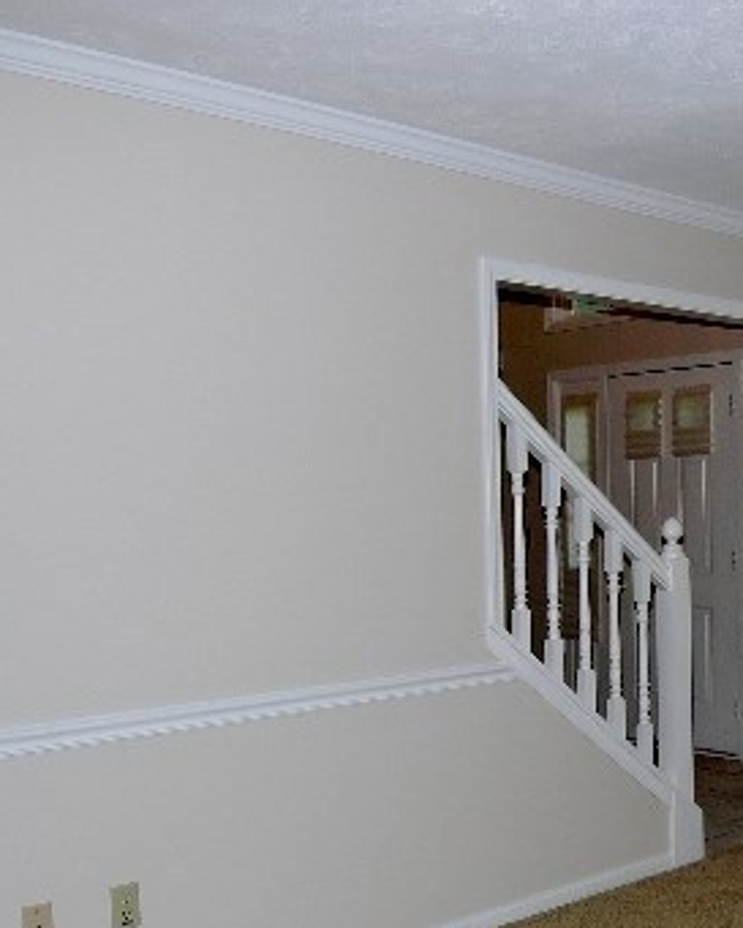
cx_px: 710
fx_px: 1209
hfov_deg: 32.0
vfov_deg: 41.6
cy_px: 599
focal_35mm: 44
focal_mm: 6.1
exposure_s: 1/60.1
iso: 50
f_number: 4.1
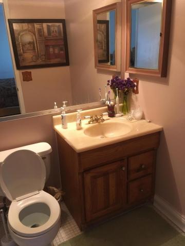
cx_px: 92
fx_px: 207
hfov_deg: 48.2
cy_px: 123
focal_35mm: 29
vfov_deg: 61.7
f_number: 2.2
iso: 160
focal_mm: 4.15
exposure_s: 1/30
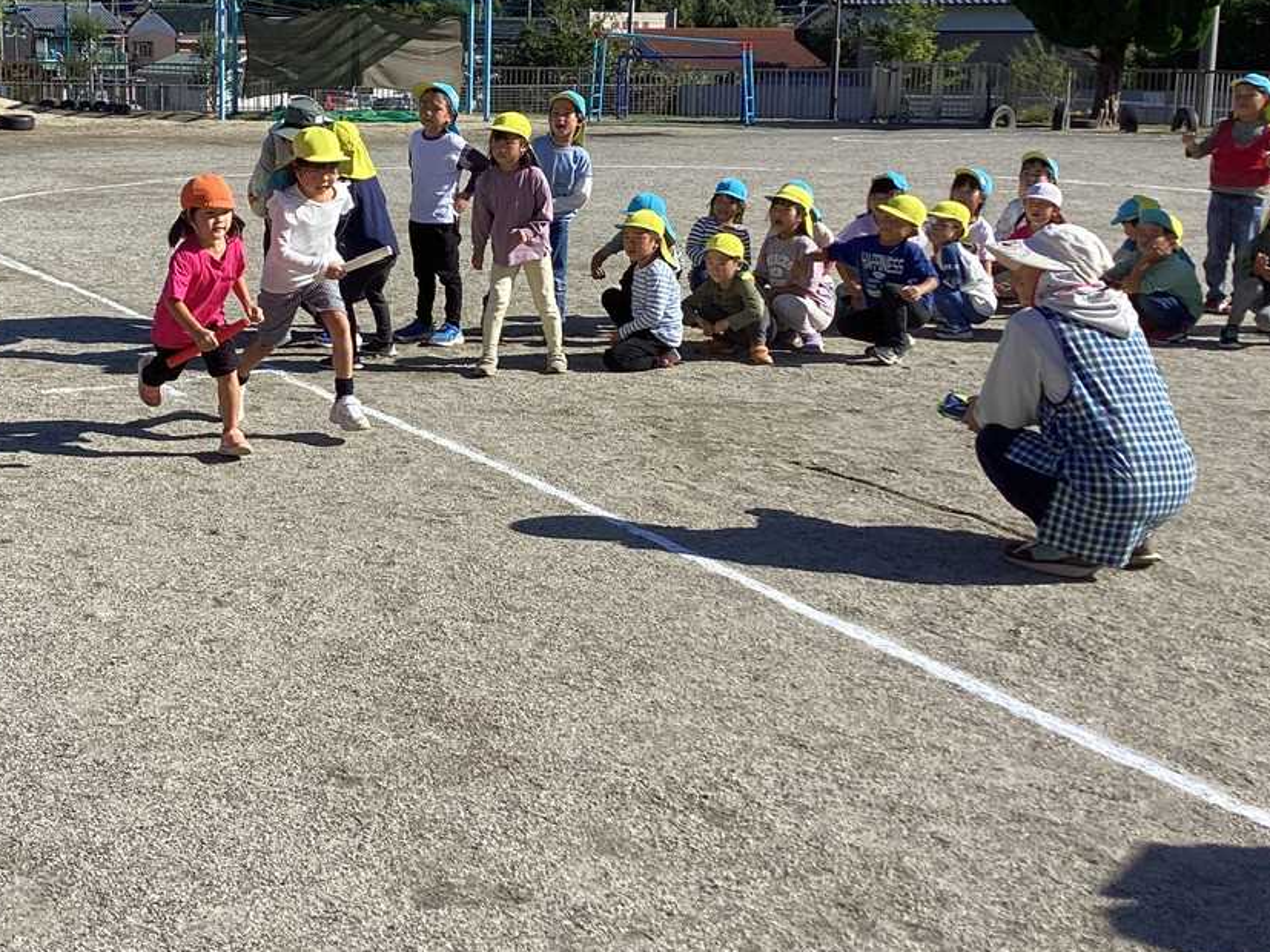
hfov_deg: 38.9
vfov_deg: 30.0
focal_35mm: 48
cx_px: 372
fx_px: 1761
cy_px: 307
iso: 25
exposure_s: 1/1538
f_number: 2.4
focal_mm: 3.3
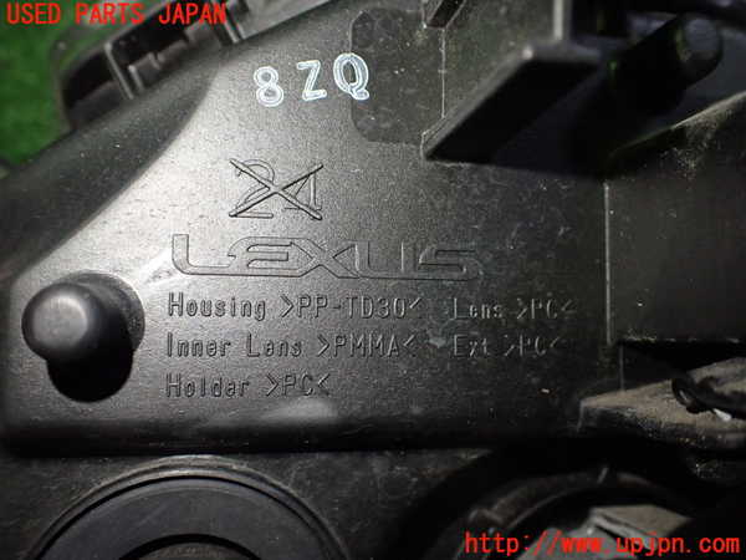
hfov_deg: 60.0
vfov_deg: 46.8
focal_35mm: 30
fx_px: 647
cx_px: 373
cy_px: 280
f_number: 2.3
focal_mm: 5.4
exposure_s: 1/125
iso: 400
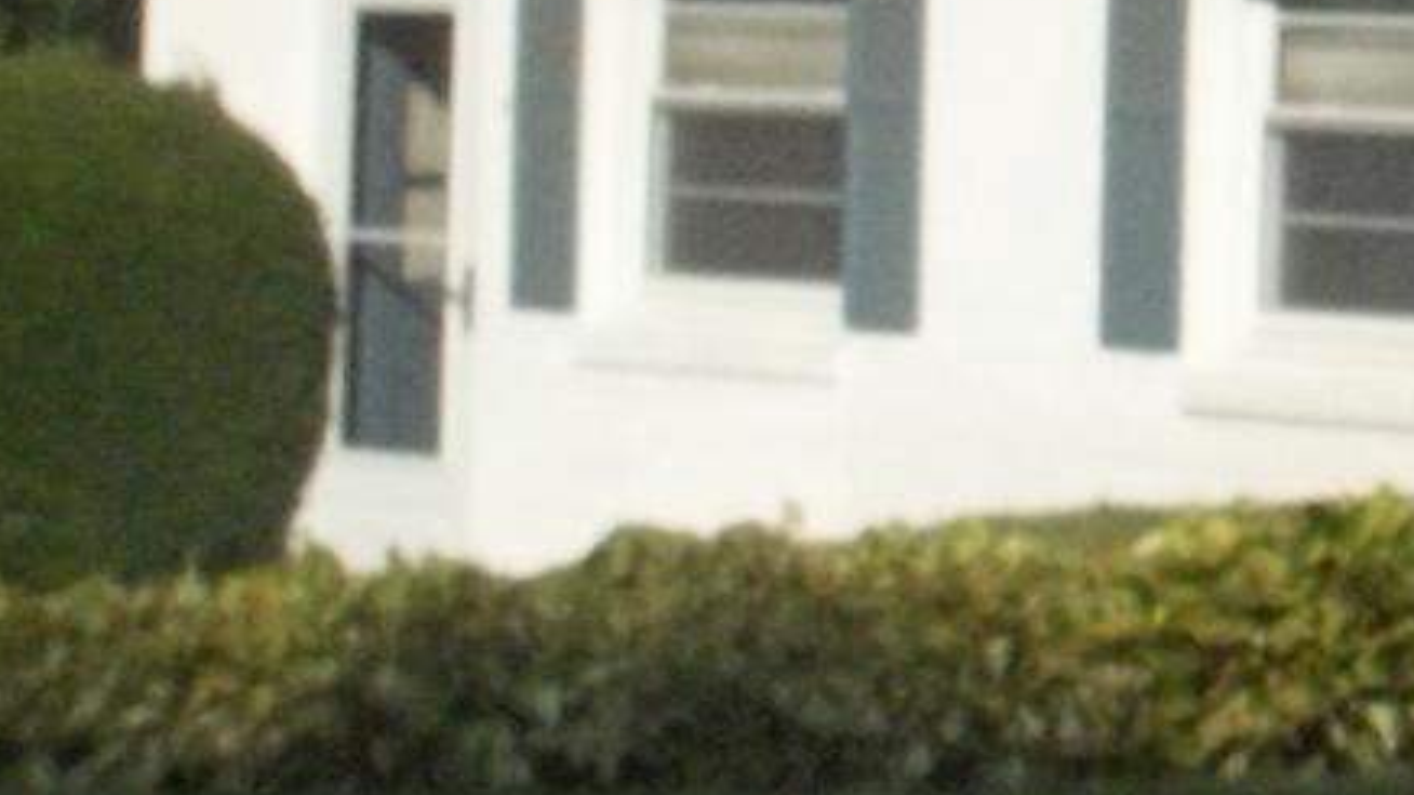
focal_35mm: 169
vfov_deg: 7.0
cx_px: 2202
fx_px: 6335
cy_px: -571
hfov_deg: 12.1
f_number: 8
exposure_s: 1/640
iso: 200
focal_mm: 5.9
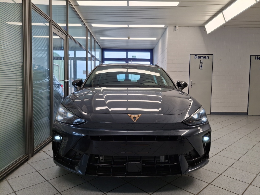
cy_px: 98
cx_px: 130
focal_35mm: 25
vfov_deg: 54.9
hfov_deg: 69.4
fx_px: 188
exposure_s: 1/100
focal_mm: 4.69
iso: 32
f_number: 1.8
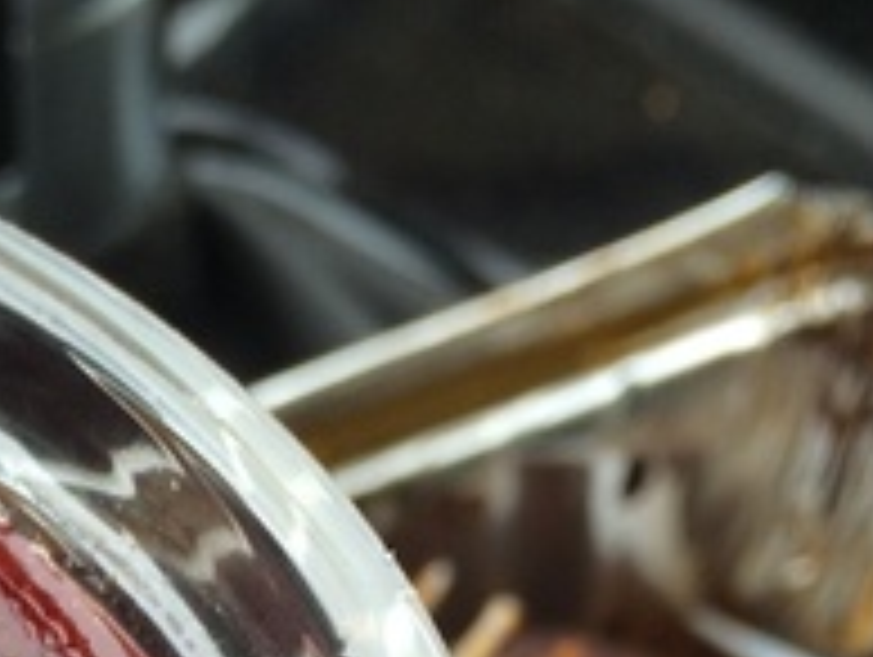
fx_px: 2626
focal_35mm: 104
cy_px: 1060
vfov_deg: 13.3
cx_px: -88
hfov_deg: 18.2
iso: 32
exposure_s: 1/100
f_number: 2.2
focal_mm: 4.15
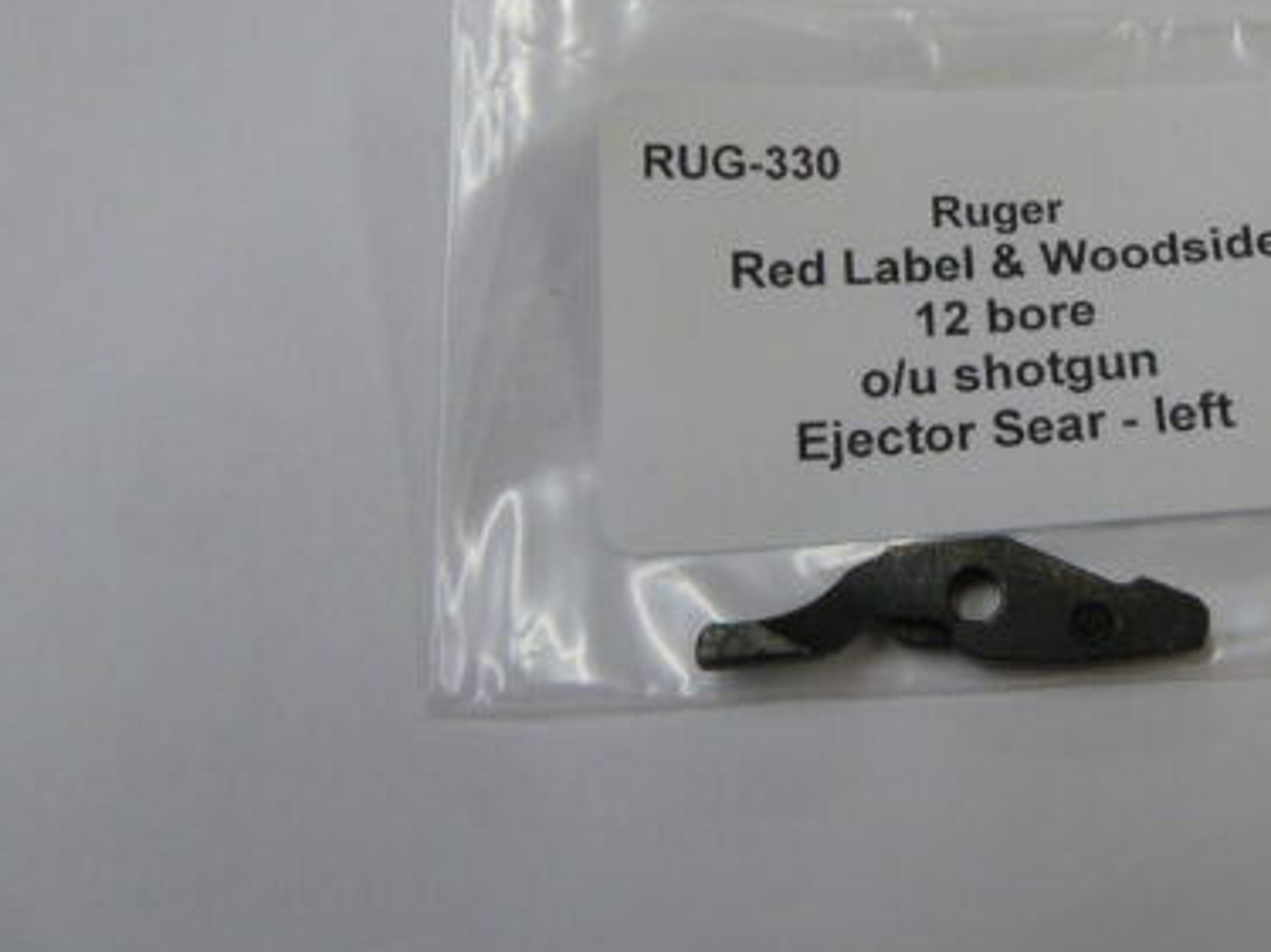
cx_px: 969
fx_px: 1468
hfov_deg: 45.0
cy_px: 288
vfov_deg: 35.4
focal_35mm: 40
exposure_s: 1/30
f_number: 3.3
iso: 160
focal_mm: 4.1
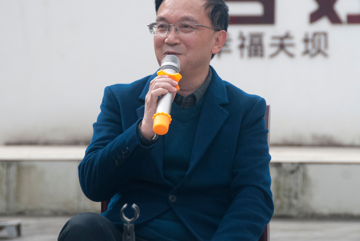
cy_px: 79
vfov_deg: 5.5
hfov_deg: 8.2
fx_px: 2503
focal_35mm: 250
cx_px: 168
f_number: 6.3
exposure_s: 1/640
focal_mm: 112
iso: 500
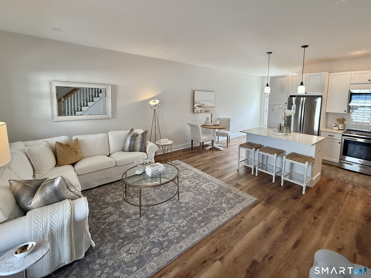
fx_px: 150
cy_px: 139
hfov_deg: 102.1
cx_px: 186
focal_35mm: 14
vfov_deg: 85.7
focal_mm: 2.22
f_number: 2.2
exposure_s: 1/120
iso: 125
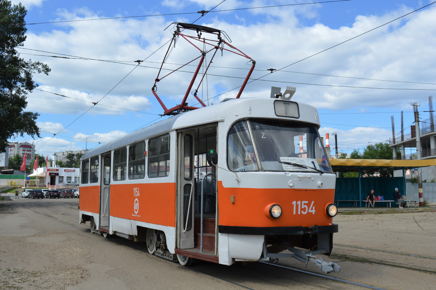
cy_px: 145
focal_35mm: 38
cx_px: 218
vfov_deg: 35.4
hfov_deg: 51.3
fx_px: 454
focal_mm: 25
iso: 100
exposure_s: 1/320
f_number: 8
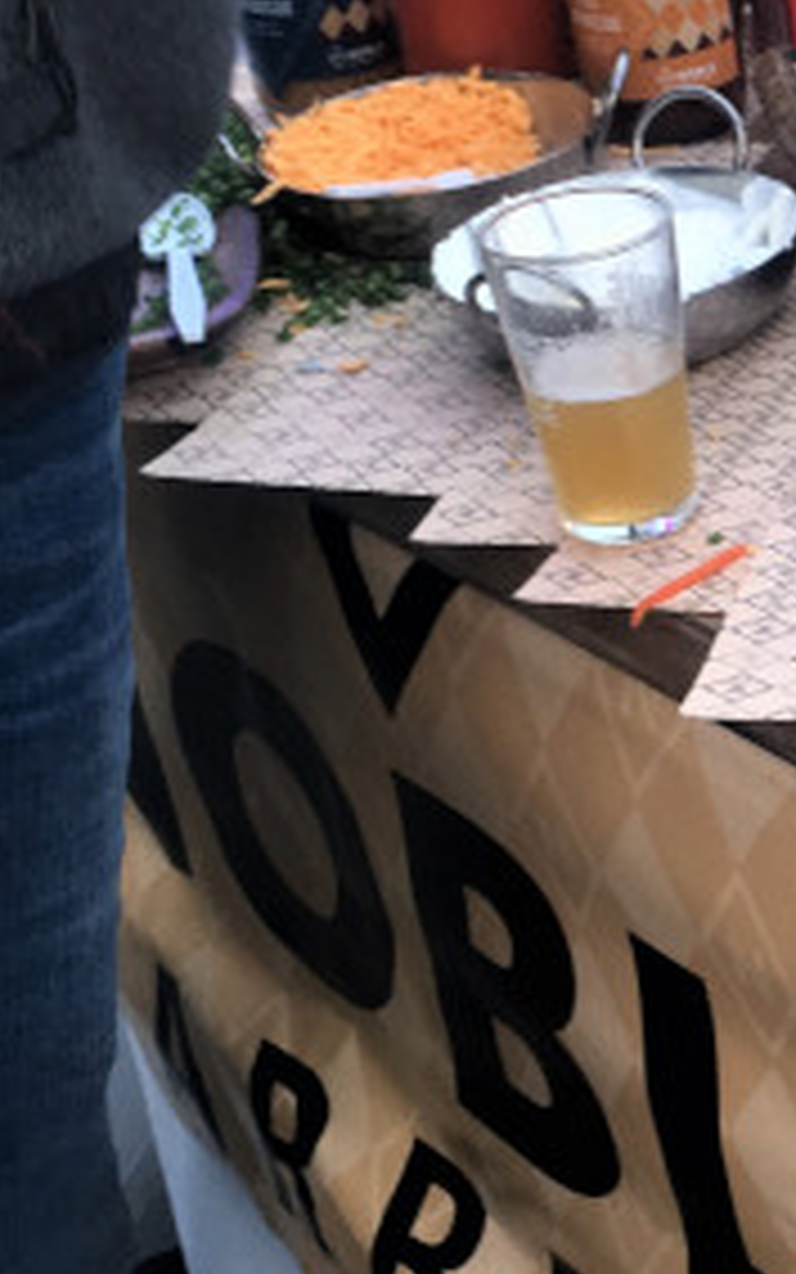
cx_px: 1165
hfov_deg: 14.1
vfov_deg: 23.7
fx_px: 3018
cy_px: 387
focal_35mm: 87
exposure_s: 1/30
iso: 32
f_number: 2.2
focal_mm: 4.15
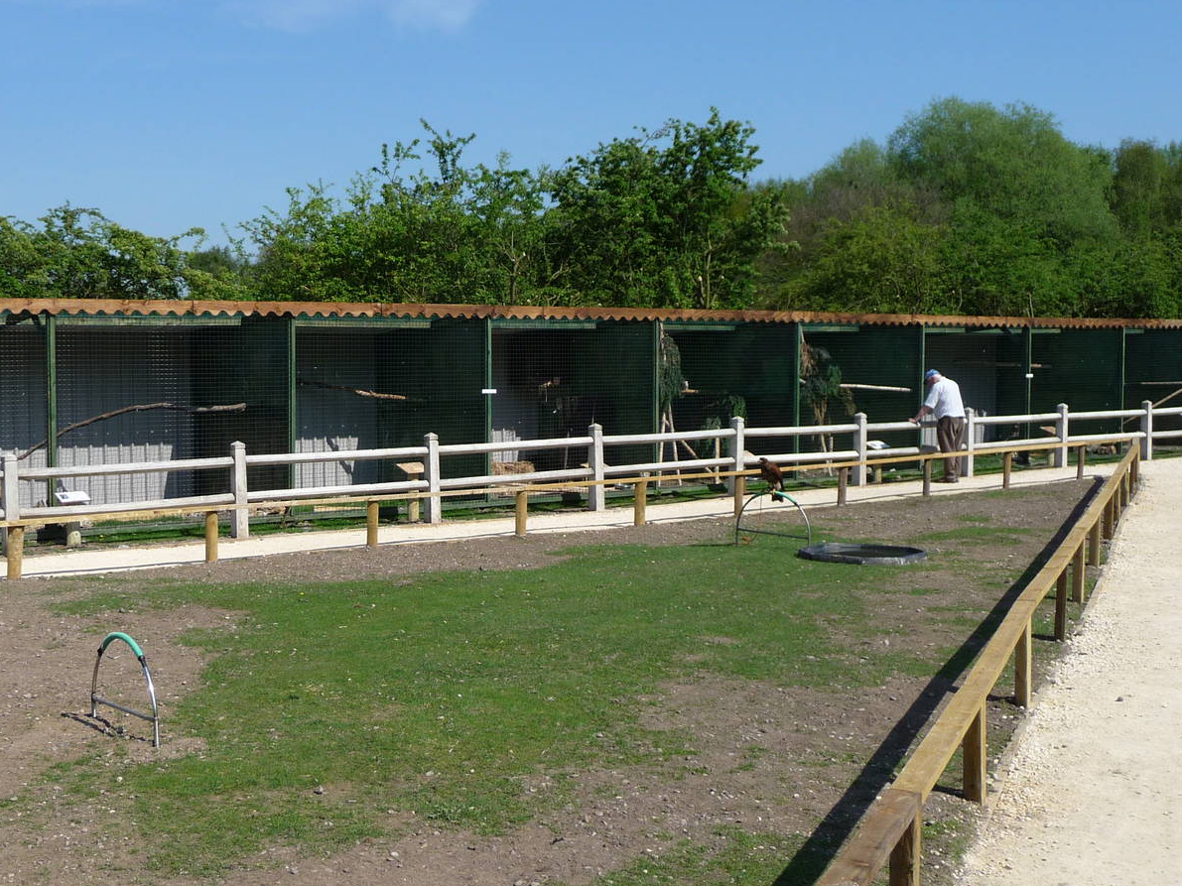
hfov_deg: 43.2
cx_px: 392
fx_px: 1468
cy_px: 447
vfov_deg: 33.6
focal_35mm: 43
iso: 100
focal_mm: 5.3
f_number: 3.5
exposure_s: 1/1000
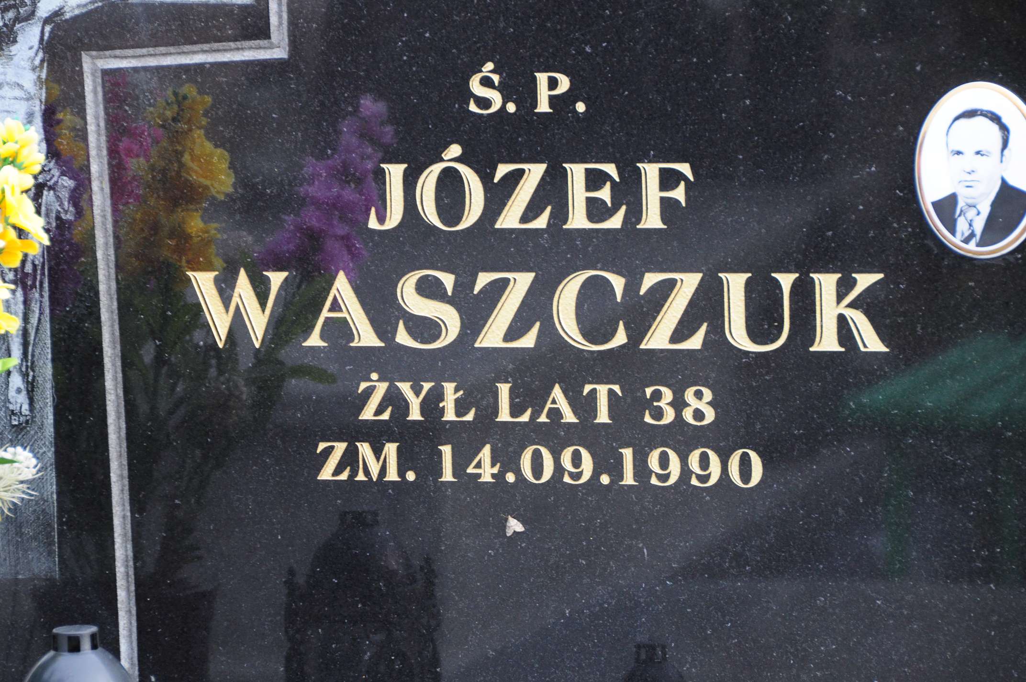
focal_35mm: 202
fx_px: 5764
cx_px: 513
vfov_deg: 6.8
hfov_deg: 10.2
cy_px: 341
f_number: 7.1
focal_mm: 135
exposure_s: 1/160
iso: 500
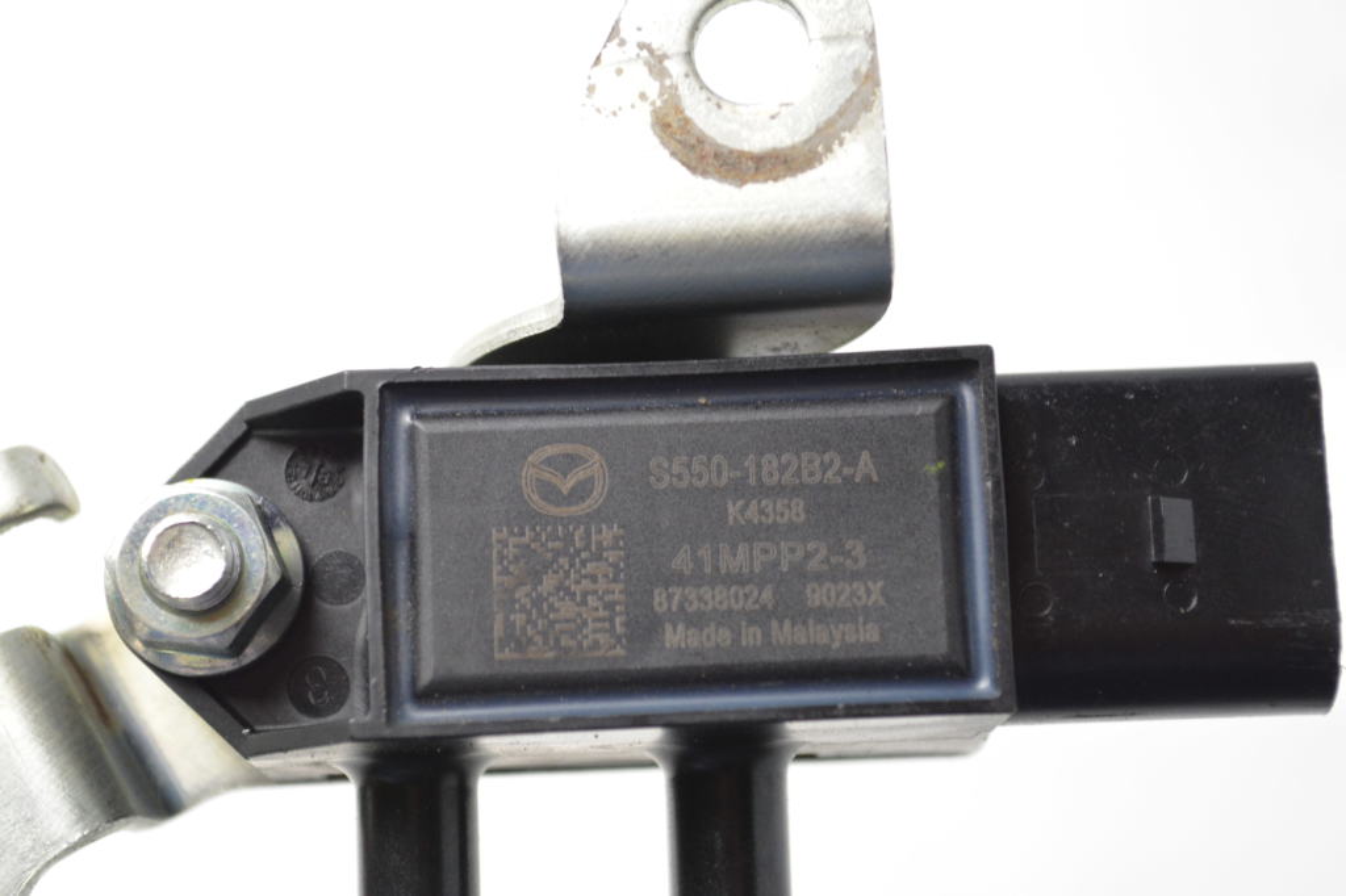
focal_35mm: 82
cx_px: 673
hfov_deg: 24.6
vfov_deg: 16.5
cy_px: 448
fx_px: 3083
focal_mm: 55
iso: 2000
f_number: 6.3
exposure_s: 1/160
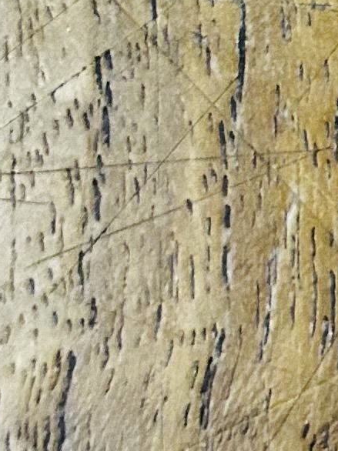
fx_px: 2332
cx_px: 860
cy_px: -251
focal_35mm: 179
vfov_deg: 10.6
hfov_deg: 7.6
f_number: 1.5
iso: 320
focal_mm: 5.7
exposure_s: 1/50
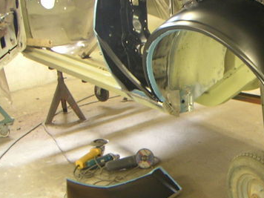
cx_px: 234
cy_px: 138
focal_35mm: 72
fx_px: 549
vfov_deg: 20.3
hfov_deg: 26.2
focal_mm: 5.3
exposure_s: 1/4
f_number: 2.9
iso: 100
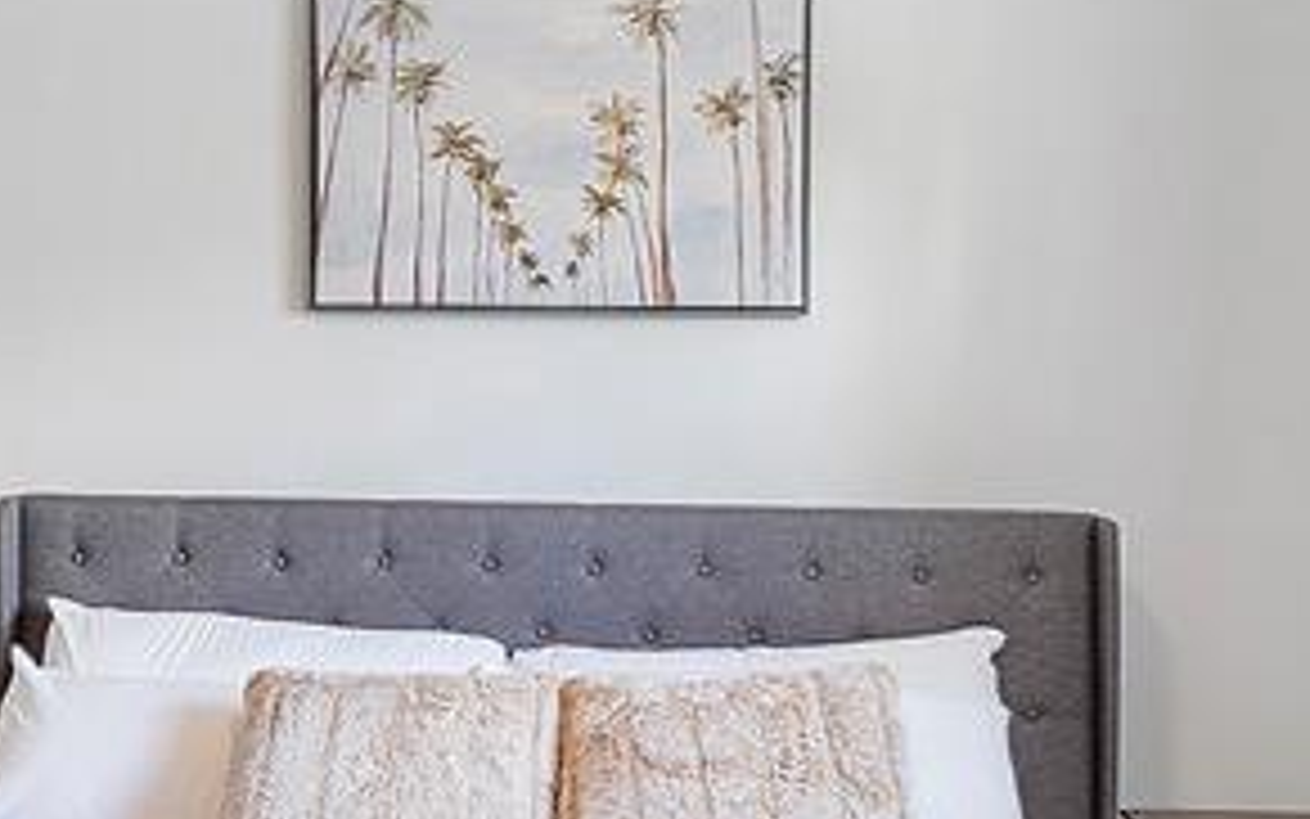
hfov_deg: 47.0
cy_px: 446
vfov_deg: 30.5
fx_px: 1500
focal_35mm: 42
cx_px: 540
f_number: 11
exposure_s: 1/2.5
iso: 160
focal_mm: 10
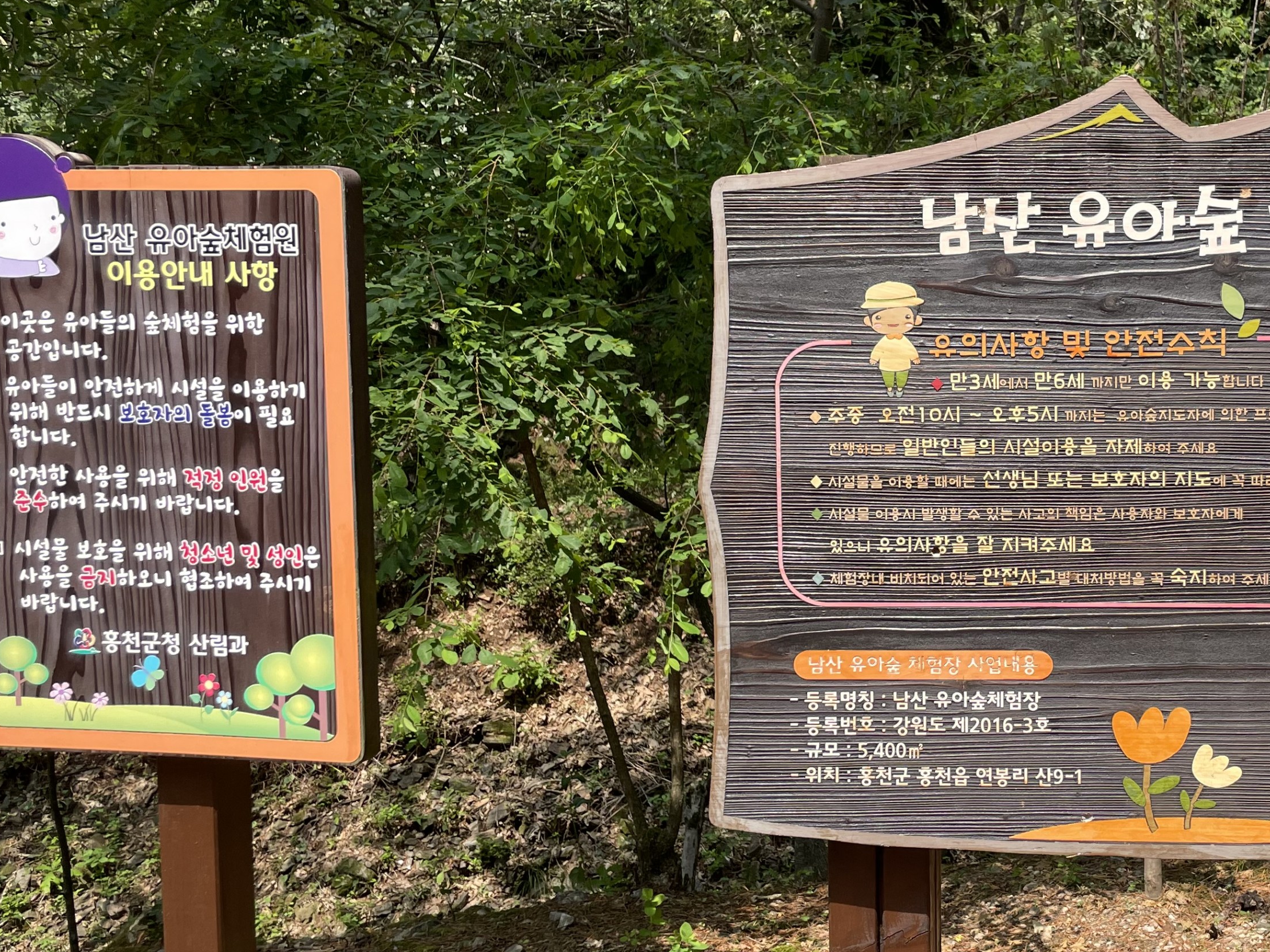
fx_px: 1651
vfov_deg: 32.2
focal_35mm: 45
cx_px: 991
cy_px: 516
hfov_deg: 40.6
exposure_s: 1/1182
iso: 32
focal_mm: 4.2
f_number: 1.6
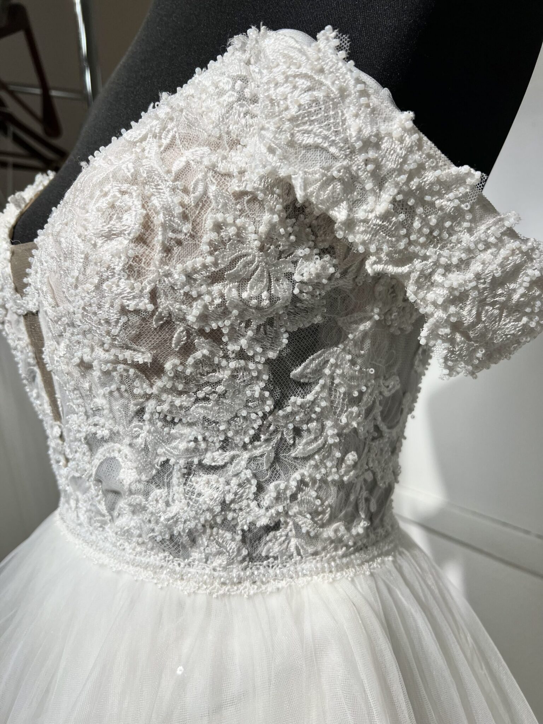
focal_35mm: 26
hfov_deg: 53.1
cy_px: 362
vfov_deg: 67.3
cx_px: 272
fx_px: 544
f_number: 1.5
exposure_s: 1/307
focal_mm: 5.7
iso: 50
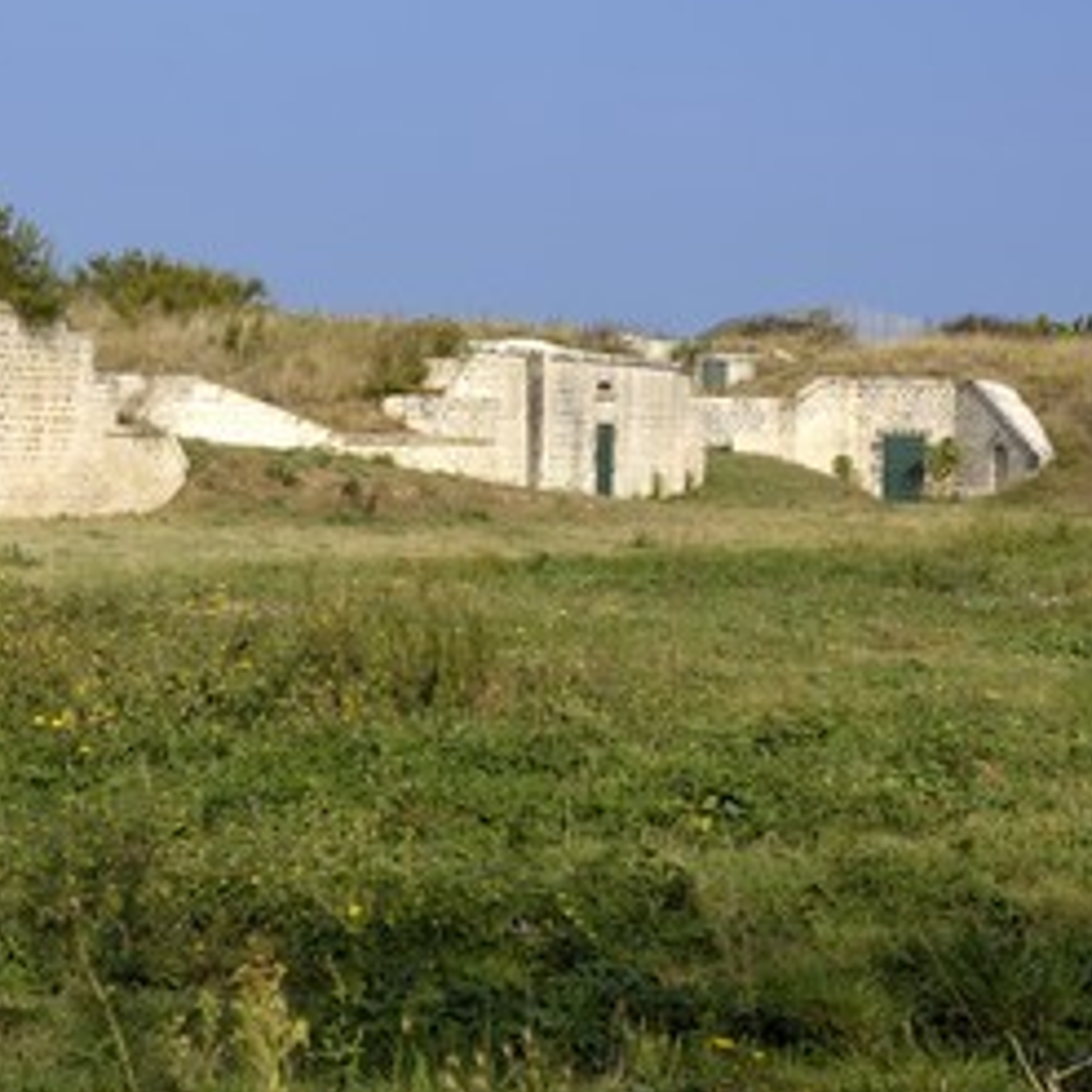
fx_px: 3105
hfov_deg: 19.7
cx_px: 201
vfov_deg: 19.9
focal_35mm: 87
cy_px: 579
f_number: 9.5
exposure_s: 1/160
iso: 100
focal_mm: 40
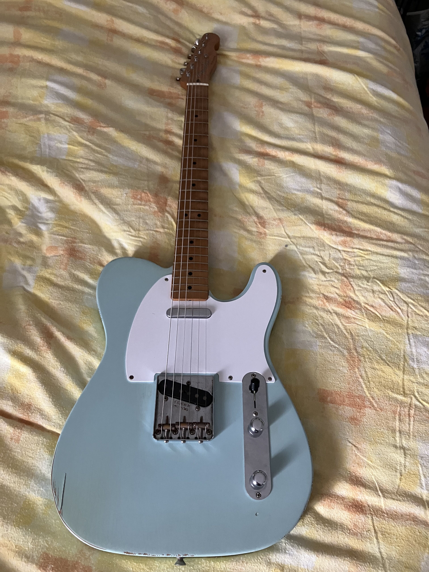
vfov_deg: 63.4
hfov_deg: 49.7
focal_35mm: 28
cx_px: 214
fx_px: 463
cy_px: 286
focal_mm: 3.99
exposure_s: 1/44
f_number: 1.8
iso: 320
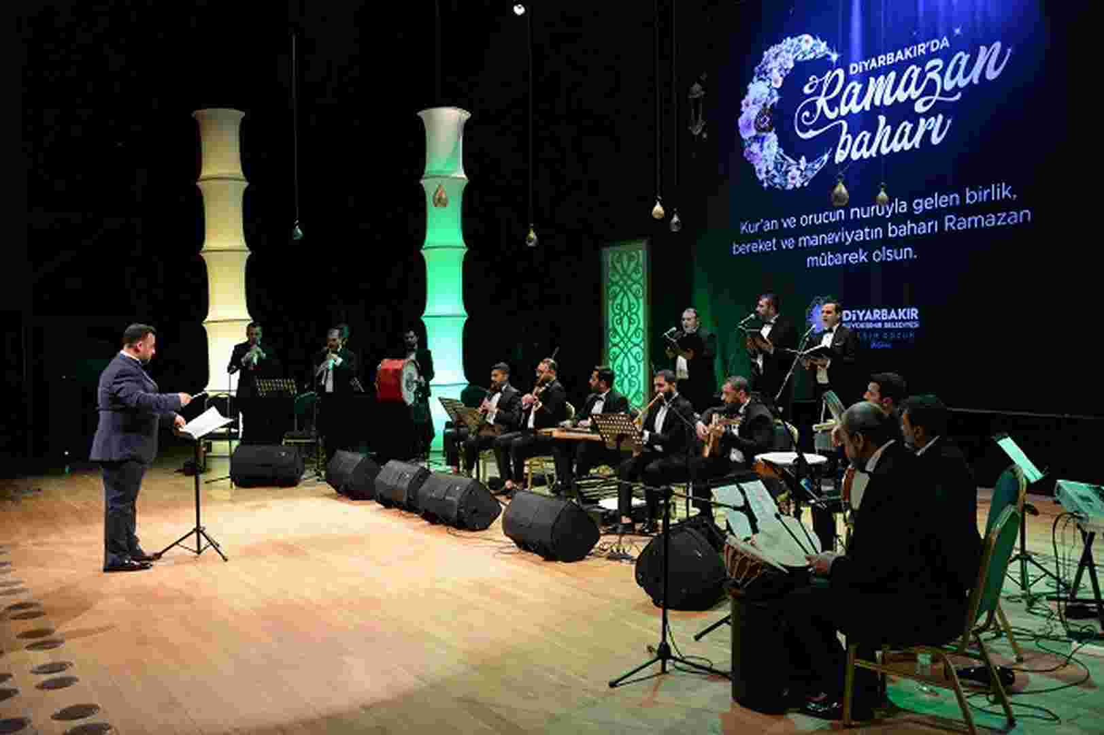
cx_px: 552
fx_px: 1042
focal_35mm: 34
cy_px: 368
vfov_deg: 38.8
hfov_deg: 55.8
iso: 4000
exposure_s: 1/160
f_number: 4
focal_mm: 34
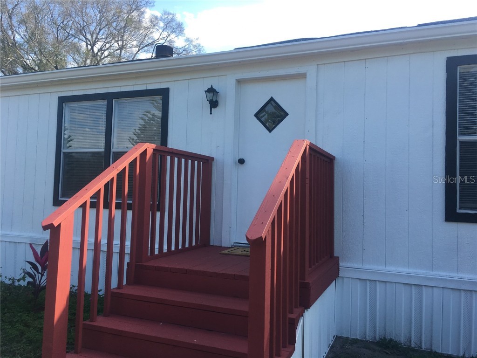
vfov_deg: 48.2
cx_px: 238
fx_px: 400
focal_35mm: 29
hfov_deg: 61.7
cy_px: 179
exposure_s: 1/388
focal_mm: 4.15
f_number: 2.2
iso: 25
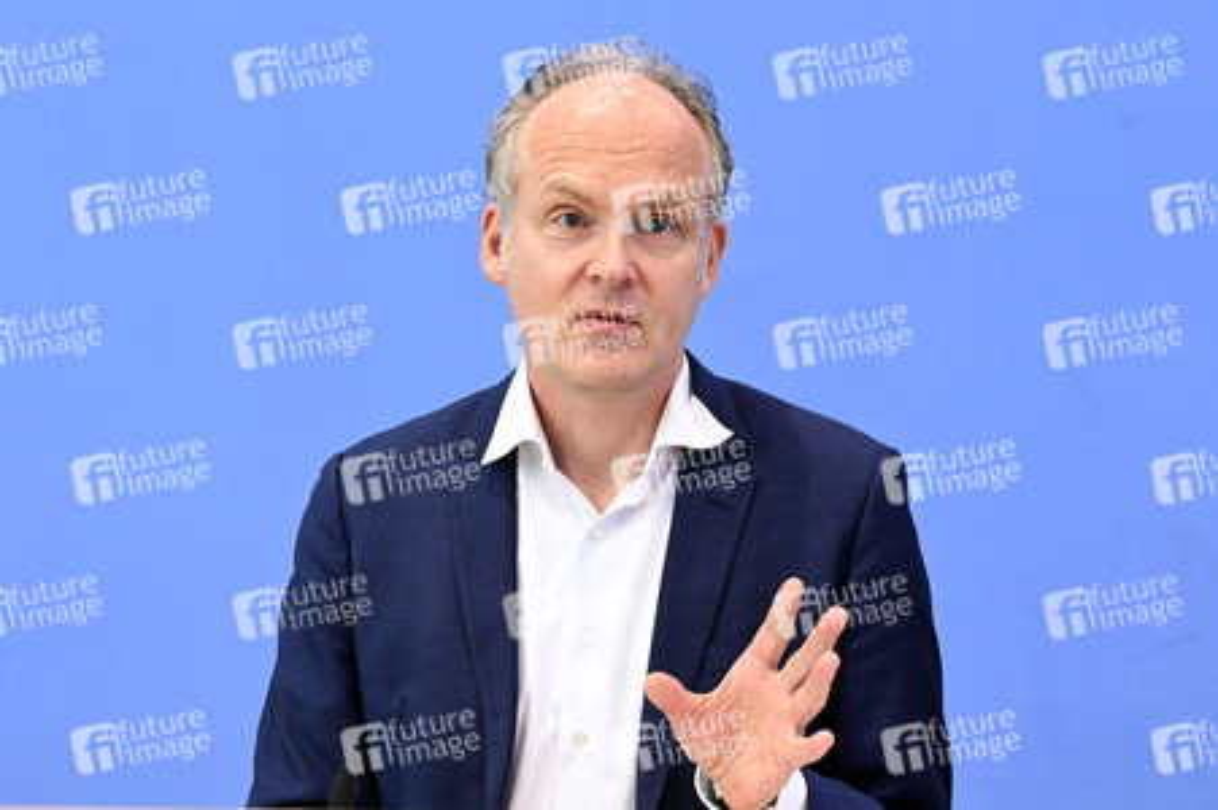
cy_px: 405
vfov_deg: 16.0
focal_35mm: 85
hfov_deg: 23.9
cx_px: 609
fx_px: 2874
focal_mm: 85
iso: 3200
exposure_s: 1/400
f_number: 5.6
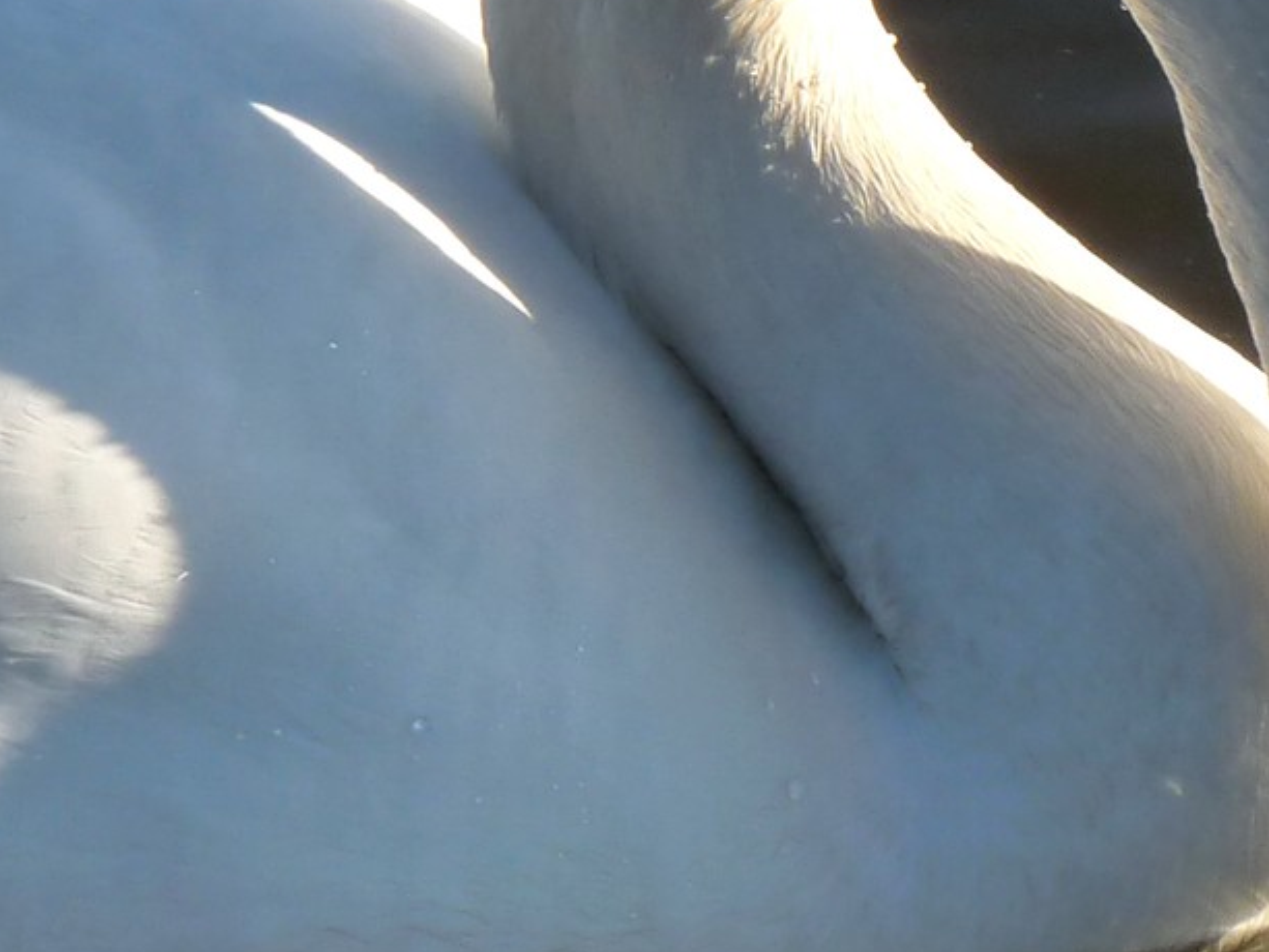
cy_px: 424
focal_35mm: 611
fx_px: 22403
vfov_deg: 2.4
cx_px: 1006
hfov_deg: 3.2
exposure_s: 1/400
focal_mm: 32.7
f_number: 5.6
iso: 200
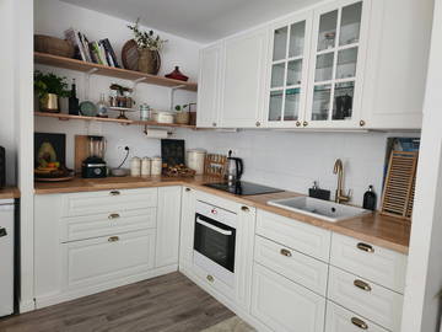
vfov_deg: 58.9
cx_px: 221
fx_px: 294
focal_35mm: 23
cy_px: 166
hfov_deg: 73.9
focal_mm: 5.4
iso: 500
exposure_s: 1/33
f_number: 1.8
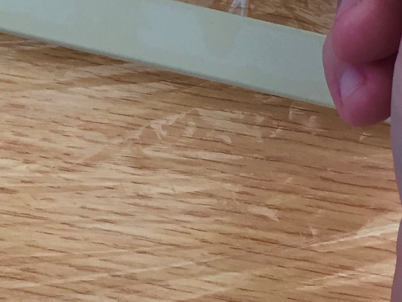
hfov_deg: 19.1
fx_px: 1185
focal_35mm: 102
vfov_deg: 14.3
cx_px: 95
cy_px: 23
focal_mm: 4.15
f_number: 2.2
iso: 80
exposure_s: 1/33
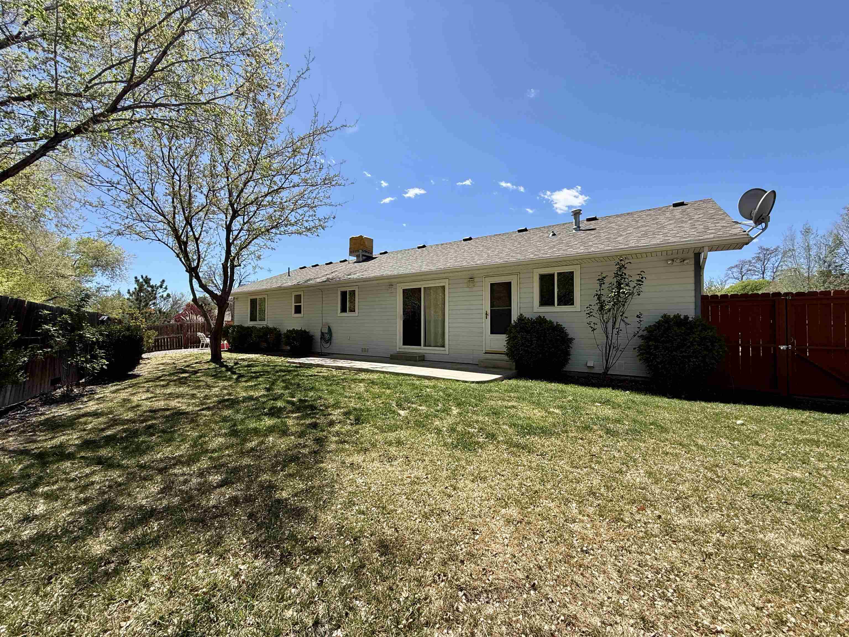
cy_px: 318
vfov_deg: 85.7
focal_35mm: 14
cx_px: 424
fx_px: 343
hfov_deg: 102.1
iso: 50
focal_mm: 2.22
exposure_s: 1/1368
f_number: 2.2
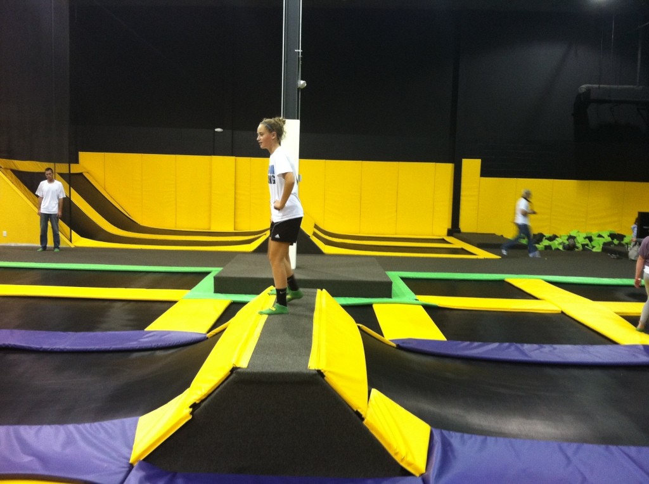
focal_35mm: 35
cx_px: 324
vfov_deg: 40.6
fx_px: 655
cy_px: 242
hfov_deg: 52.7
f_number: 2.8
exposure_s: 1/15
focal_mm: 3.85
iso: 200
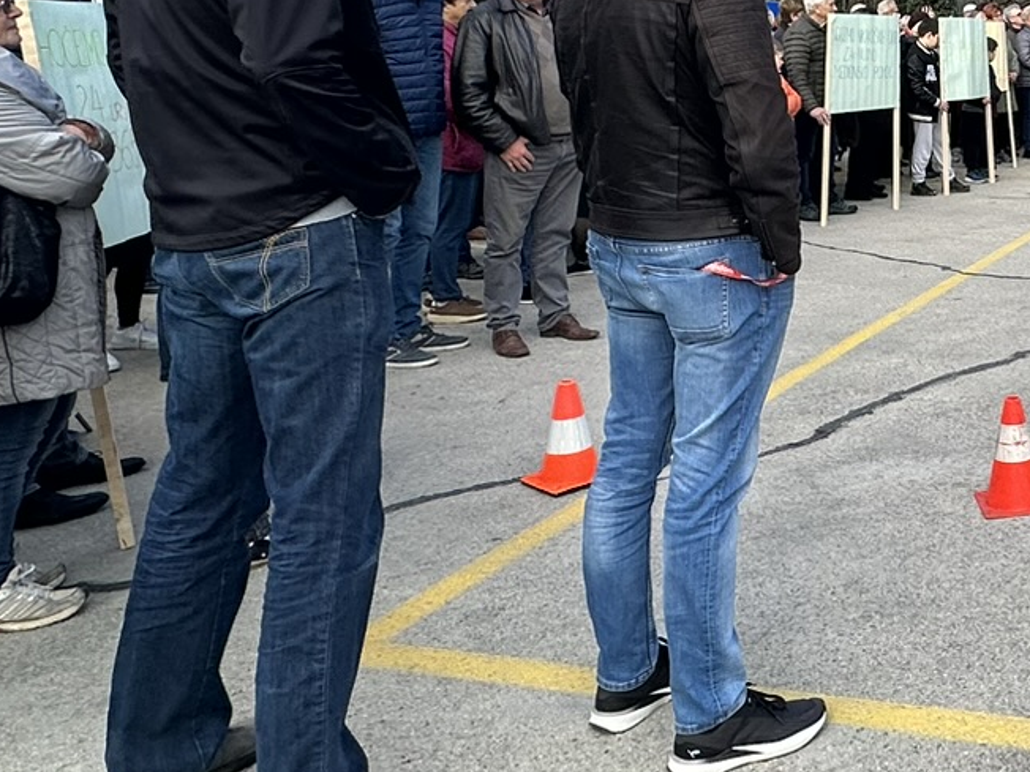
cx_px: 1115
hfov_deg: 36.7
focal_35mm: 44
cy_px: 60
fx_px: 1309
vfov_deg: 31.2
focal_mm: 2.22
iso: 40
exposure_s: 1/535
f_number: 2.2
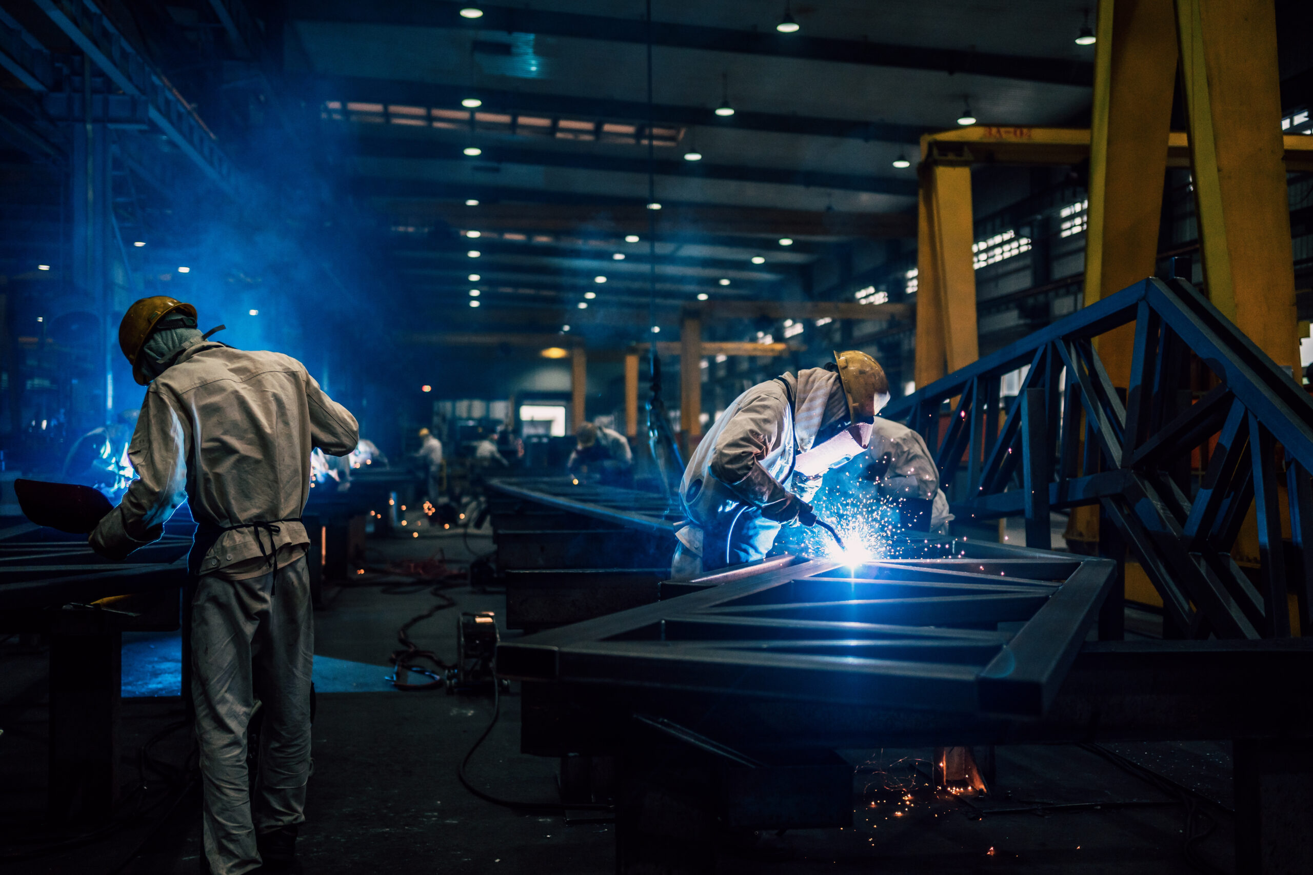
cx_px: 656
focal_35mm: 35
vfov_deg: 37.9
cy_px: 438
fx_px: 1277
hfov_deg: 54.4
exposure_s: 1/1000
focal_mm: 35
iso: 1000
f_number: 1.8
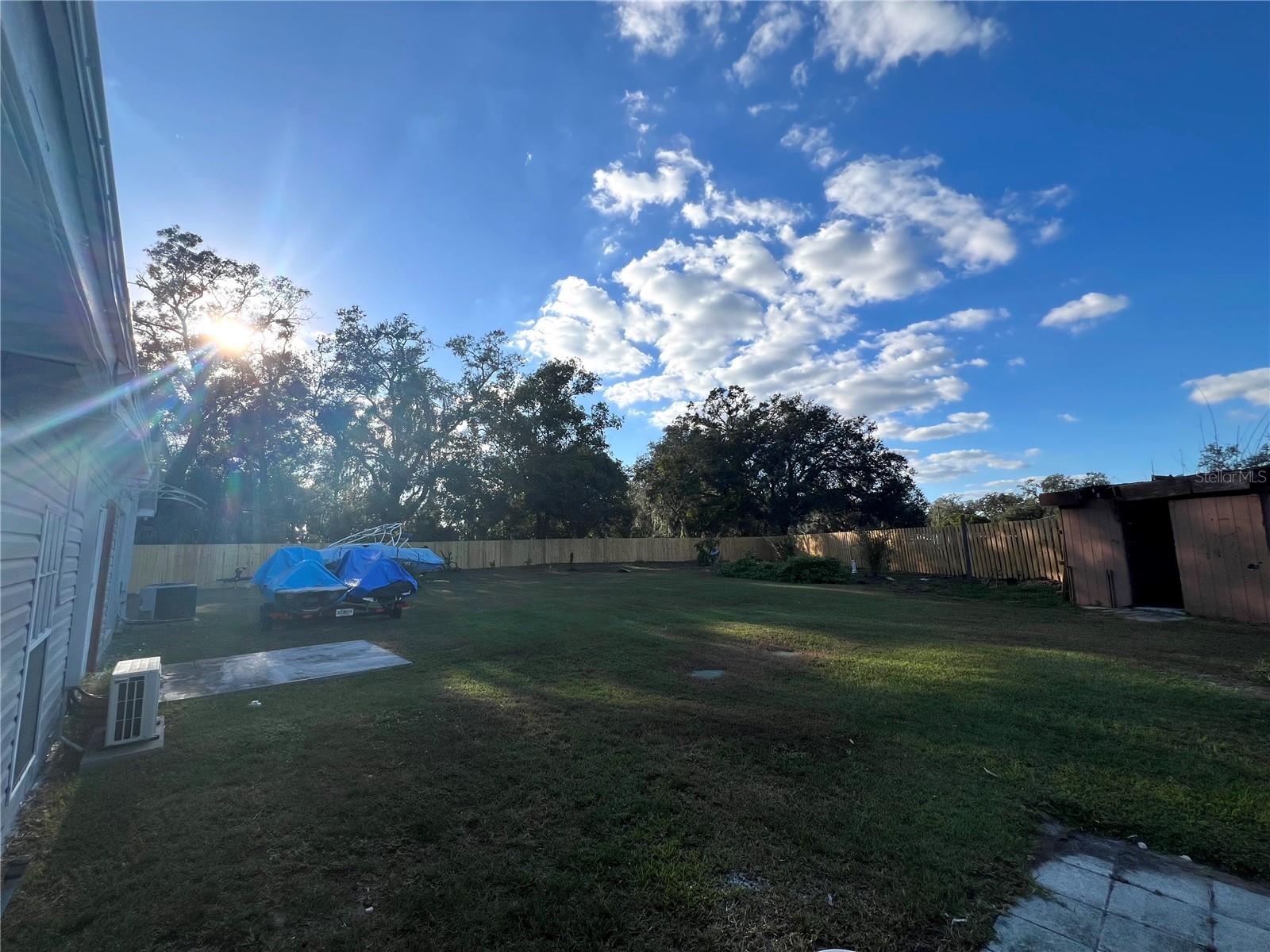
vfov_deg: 89.9
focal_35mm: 13
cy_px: 476
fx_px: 477
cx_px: 635
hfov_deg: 106.2
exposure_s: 1/1783
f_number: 1.8
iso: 32
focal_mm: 1.57
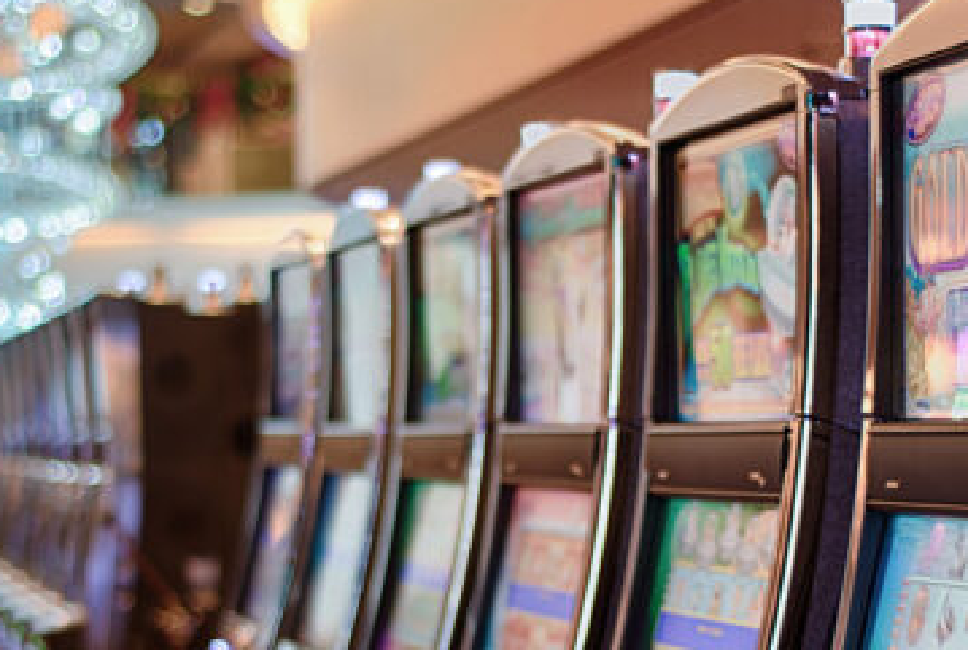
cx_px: 564
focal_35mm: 107
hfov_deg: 19.0
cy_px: 548
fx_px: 2883
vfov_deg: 12.8
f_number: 1.8
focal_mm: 50
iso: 200
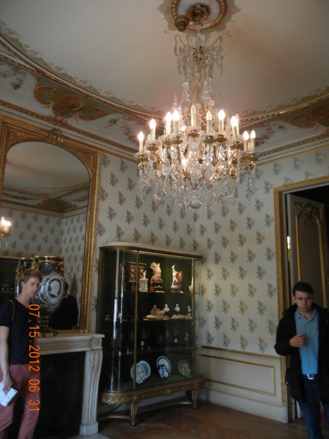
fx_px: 380
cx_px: 164
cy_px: 220
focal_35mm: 30
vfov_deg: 60.0
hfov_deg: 46.8
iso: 400
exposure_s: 1/37.5
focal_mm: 5.4
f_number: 3.5
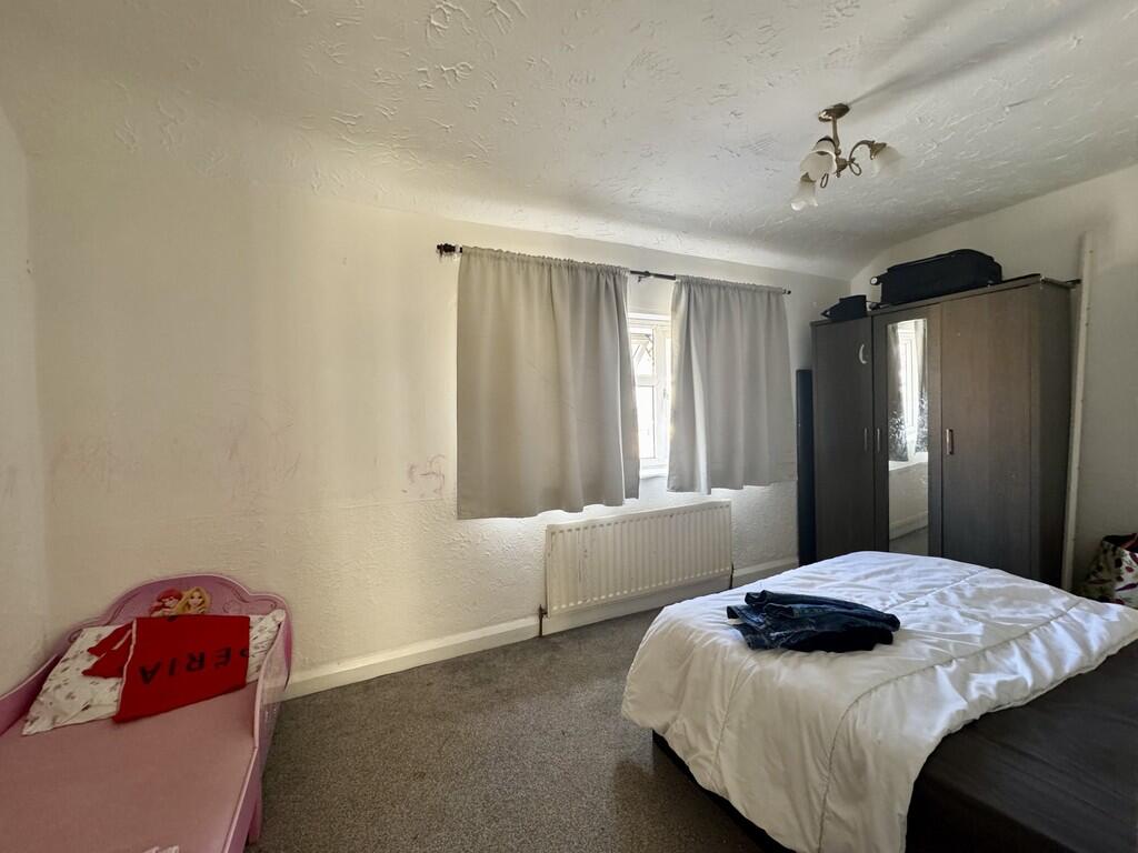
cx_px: 569
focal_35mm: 14
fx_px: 460
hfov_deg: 102.1
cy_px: 426
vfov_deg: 85.7
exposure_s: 1/99
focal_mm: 2.22
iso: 320
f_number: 2.2
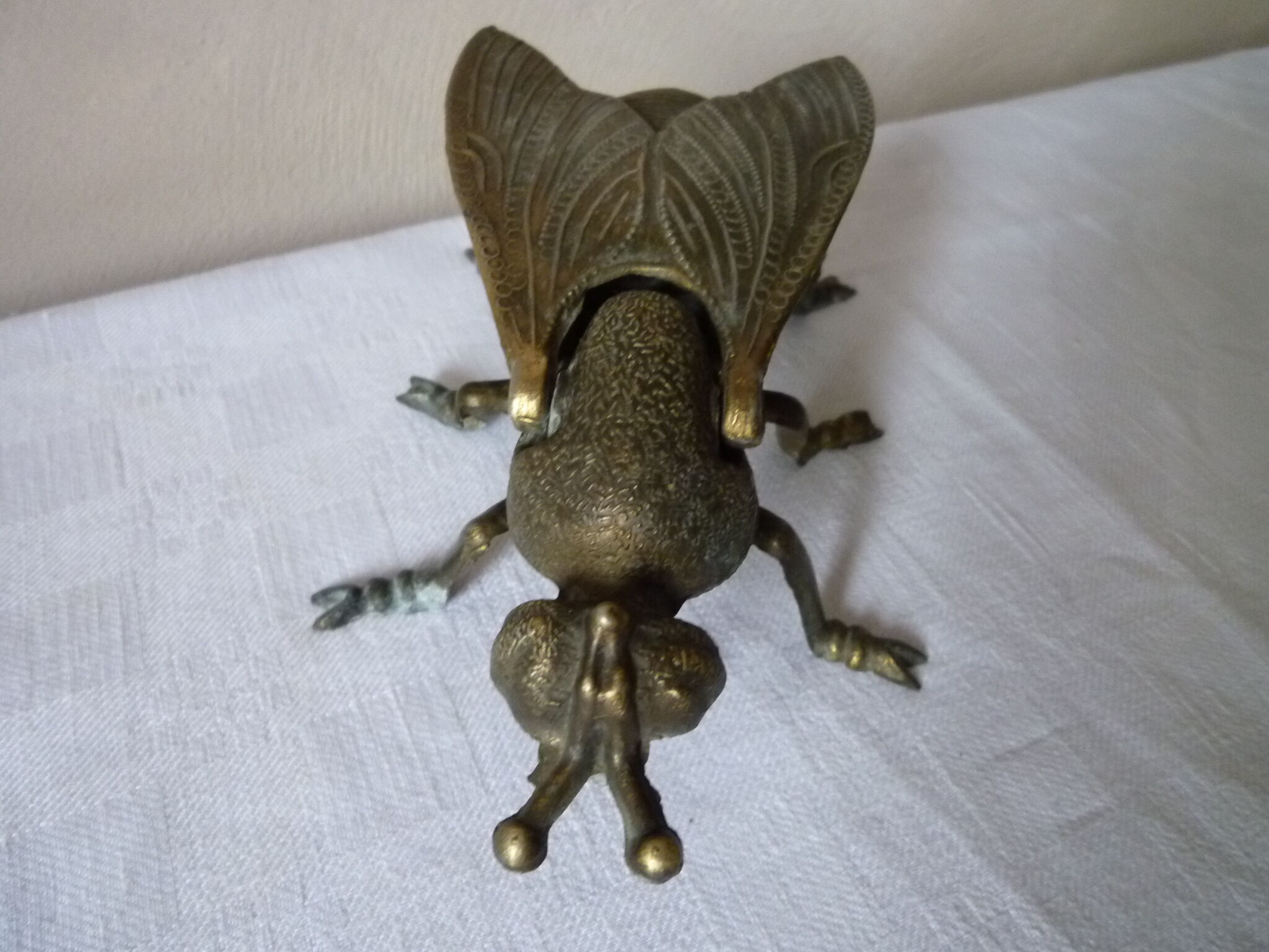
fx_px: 916
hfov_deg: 69.4
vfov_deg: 54.9
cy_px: 476
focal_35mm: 25
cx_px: 634
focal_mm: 4.5
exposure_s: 1/30
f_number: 2.8
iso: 400
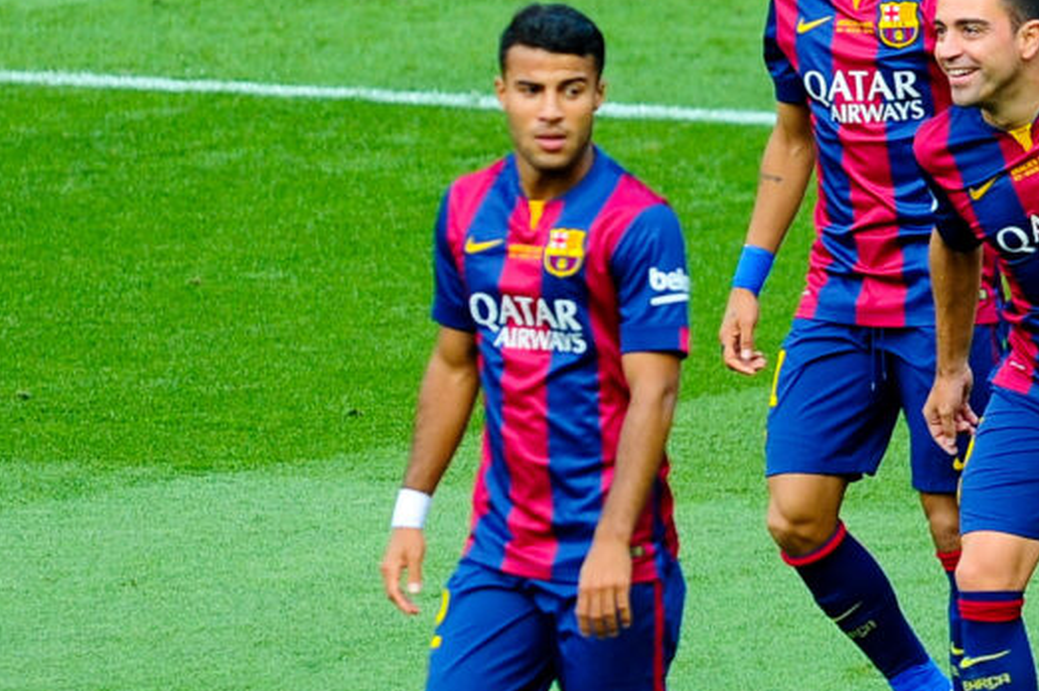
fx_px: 22583
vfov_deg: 1.8
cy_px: 429
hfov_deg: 2.6
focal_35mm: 783
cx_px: 916
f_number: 4
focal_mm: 400
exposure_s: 1/1250
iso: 800
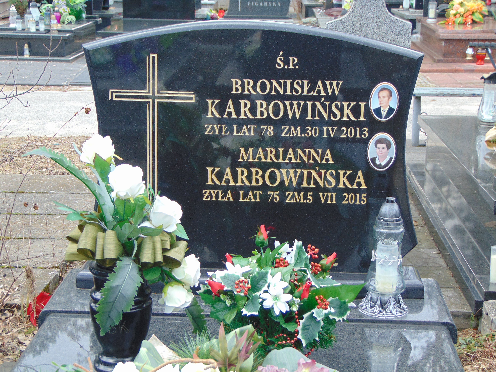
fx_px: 1017
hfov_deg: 27.4
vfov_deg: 20.7
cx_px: 248
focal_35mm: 71
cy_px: 186
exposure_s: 1/80
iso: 80
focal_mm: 12.8
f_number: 3.7
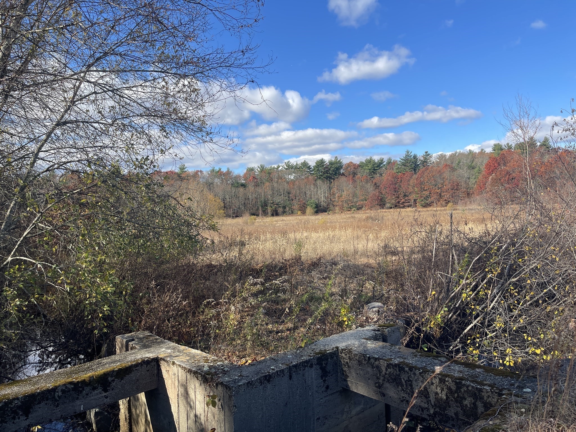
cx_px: 288
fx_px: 416
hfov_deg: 69.4
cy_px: 216
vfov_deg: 54.9
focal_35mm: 25
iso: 32
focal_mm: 5.1
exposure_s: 1/2083
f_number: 1.6
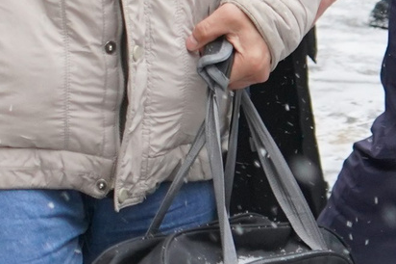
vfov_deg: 6.8
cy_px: -184
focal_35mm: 199
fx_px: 2187
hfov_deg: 10.1
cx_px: -173
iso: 1600
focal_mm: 32
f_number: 4
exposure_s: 1/160
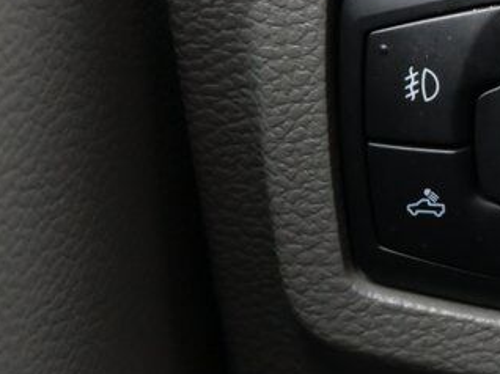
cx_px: 722
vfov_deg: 11.2
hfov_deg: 14.4
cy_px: -96
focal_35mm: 129
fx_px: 1862
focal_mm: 20
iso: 1600
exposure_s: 1/60
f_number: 4.6
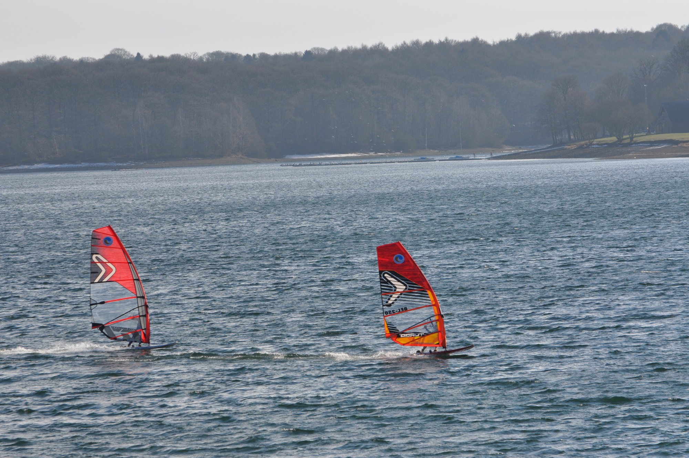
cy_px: 229
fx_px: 4157
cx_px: 344
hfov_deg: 9.5
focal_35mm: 218
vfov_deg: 6.3
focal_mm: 145
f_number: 8
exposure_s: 1/1000
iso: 200
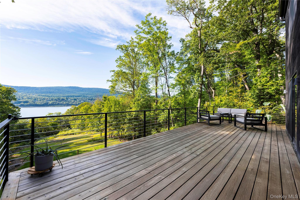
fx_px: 117
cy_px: 100
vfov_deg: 81.2
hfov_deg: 104.3
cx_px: 150
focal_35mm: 14
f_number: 8
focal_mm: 14
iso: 320
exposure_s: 1/800
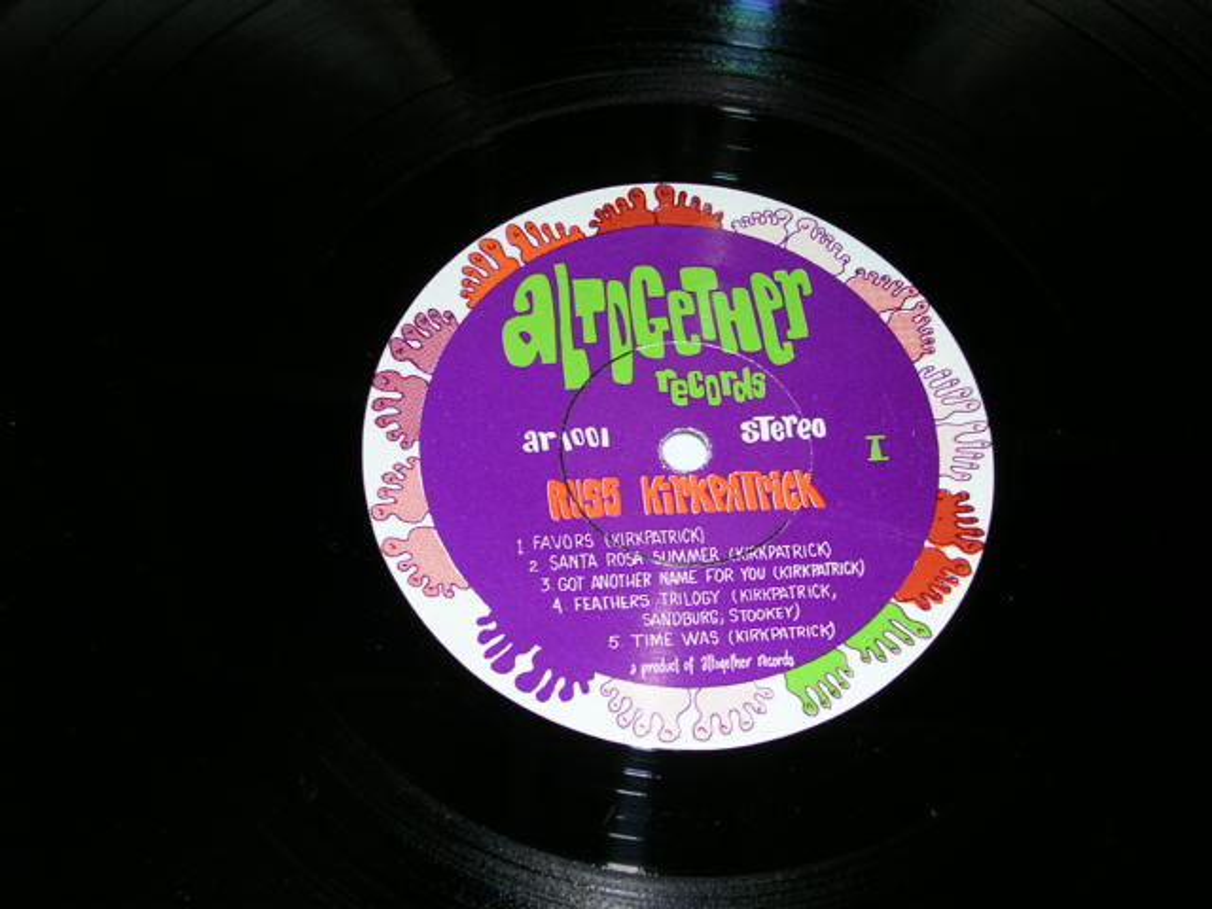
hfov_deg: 36.2
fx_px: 1856
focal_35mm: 53
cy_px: 454
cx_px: 606
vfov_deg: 27.5
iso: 100
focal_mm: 8
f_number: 3.2
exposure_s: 1/60.1
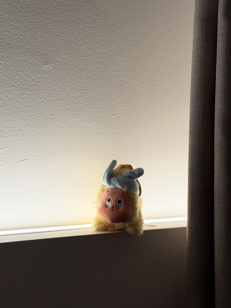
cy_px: 154
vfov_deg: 39.7
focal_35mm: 48
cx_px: 116
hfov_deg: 30.3
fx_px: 427
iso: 64
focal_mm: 6.76
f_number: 1.78
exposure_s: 1/233
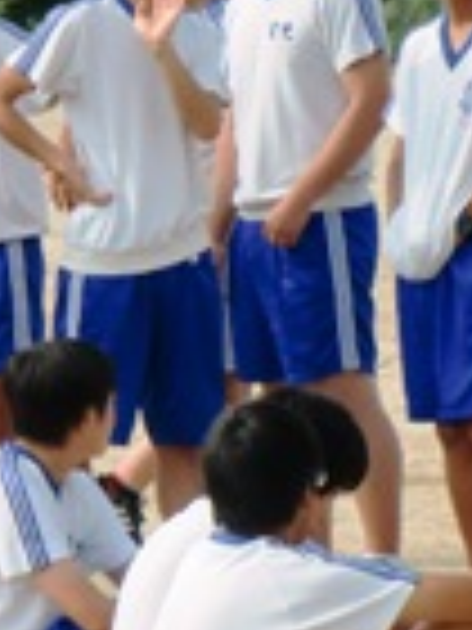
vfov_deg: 4.3
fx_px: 8454
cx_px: 0
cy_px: 212
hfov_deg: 3.2
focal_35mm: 465
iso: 64
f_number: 4.6
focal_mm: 25.9
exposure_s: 1/400
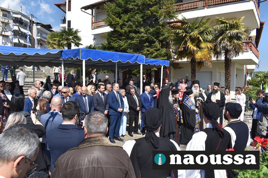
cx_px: 134
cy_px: 89
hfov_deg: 67.4
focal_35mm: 27
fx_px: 201
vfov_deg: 47.9
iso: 100
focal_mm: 18
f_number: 9
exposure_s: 1/320
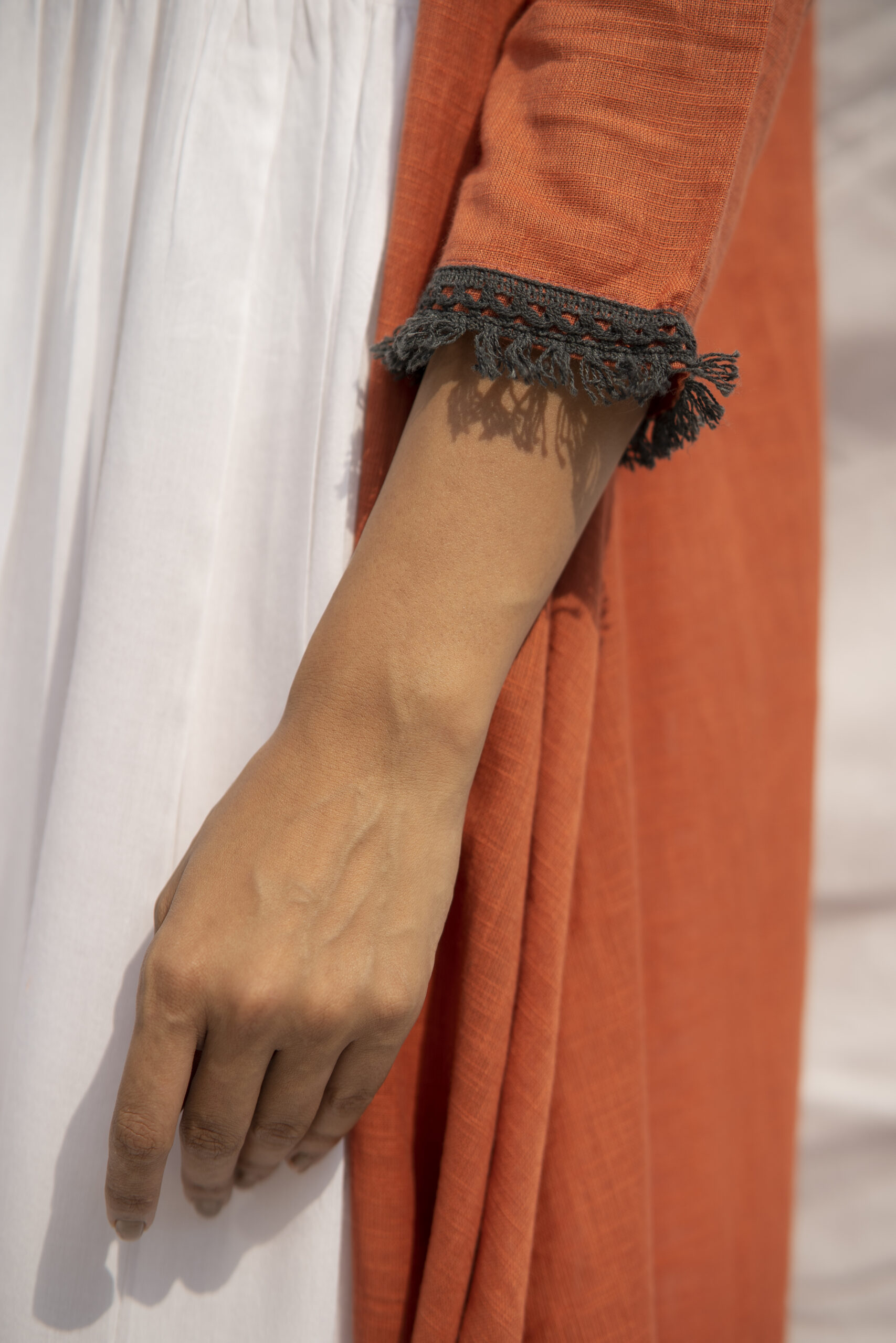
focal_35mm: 85
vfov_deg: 23.9
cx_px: 448
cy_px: 672
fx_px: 3173
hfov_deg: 16.1
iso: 50
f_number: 2.5
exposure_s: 1/4000
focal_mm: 85
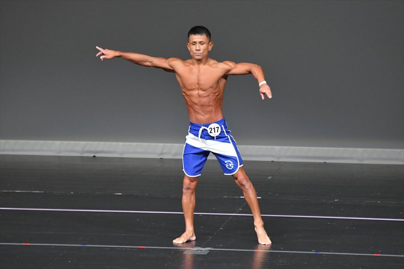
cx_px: 202
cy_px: 134
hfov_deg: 6.0
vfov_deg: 4.0
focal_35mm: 345
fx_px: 3870
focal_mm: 230
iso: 5000
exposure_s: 1/400
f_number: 5.6
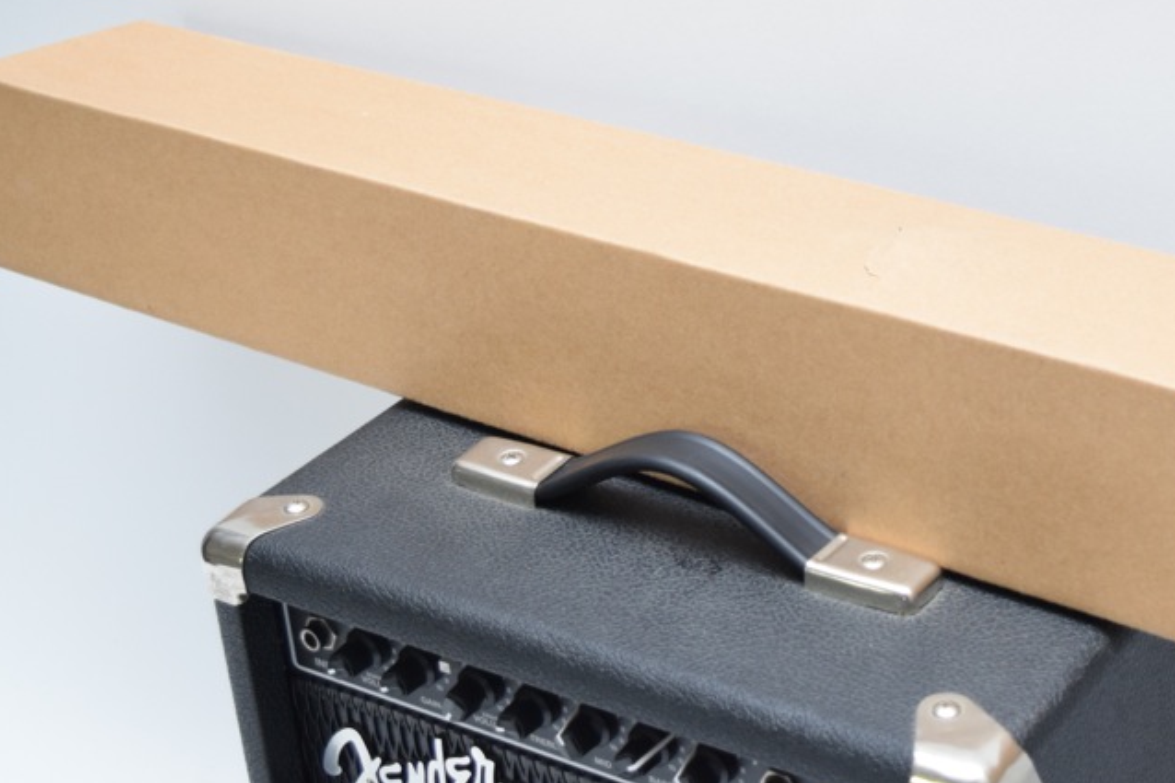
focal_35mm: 80
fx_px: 2610
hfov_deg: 25.1
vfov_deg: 17.0
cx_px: 886
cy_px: 321
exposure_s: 1/60
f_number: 4.5
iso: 900
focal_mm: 34
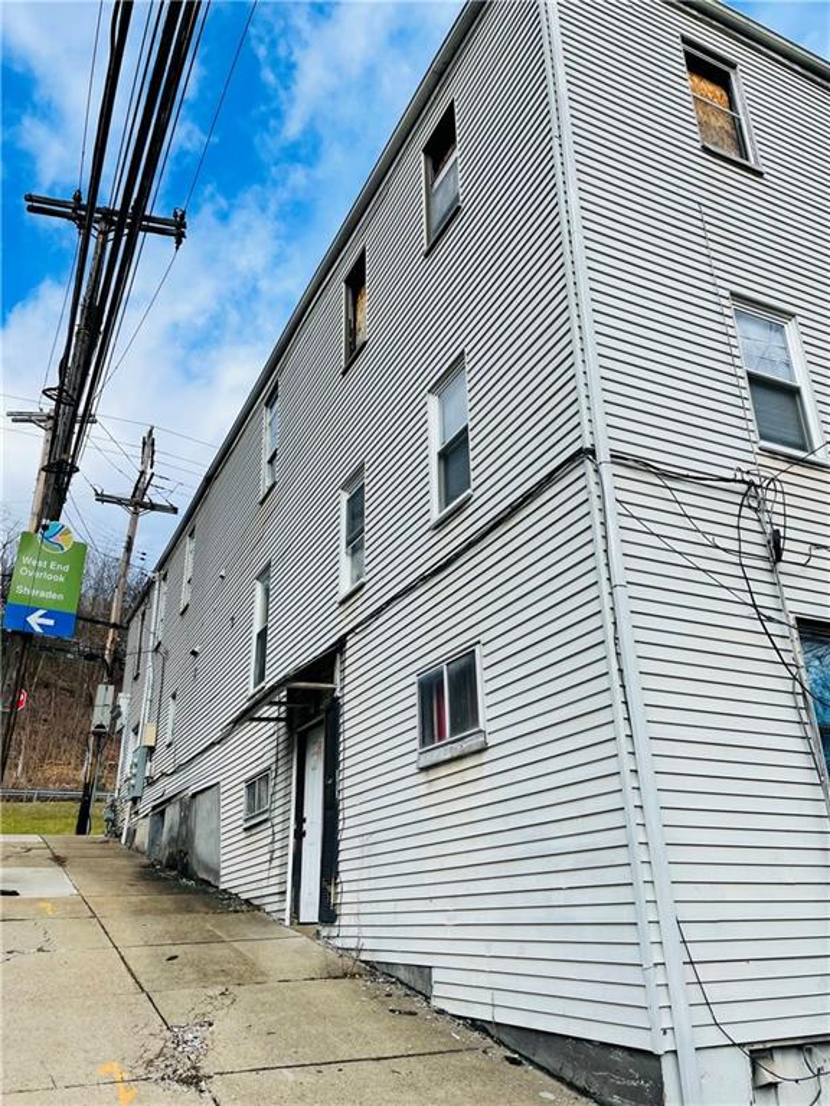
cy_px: 553
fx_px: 831
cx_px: 415
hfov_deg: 53.1
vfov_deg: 67.3
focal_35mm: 26
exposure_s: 1/2451
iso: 32
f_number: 1.6
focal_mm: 4.2
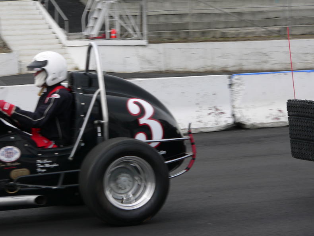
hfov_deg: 14.7
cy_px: 118
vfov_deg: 11.1
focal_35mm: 134
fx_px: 1216
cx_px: 157
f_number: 4
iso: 80
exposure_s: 1/250
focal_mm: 22.4
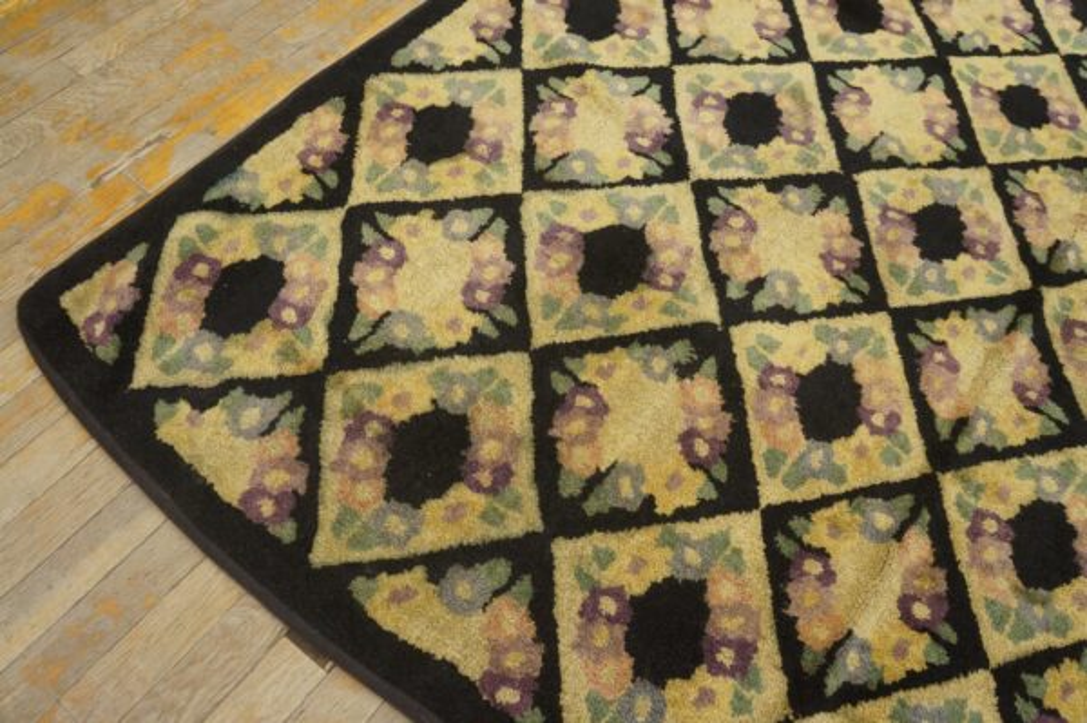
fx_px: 860
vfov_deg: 45.6
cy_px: 362
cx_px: 544
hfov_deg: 64.6
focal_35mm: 28
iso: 1000
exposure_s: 1/60
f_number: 4
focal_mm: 19
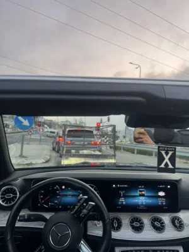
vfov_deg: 67.3
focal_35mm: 26
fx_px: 189
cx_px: 94
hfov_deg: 53.1
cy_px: 126
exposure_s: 1/254
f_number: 1.5
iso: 40
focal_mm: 5.7
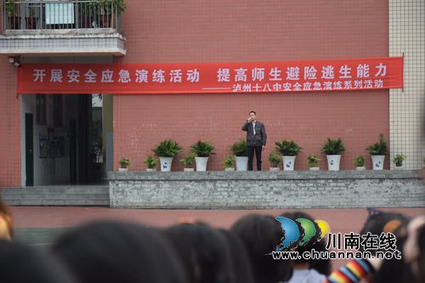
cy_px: 142
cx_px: 212
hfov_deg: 17.1
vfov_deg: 11.4
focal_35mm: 120
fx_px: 1416
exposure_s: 1/800
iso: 800
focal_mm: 80
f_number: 5.3
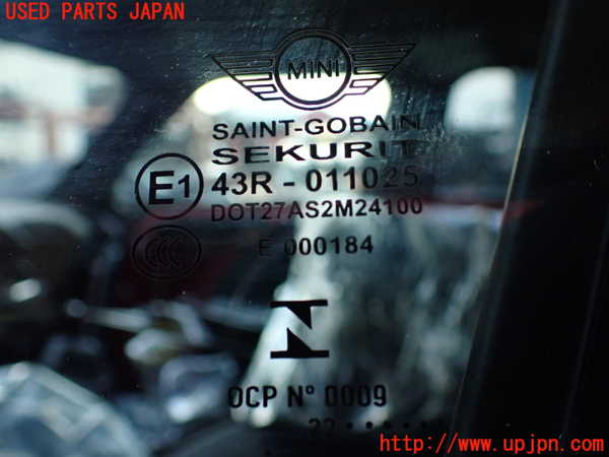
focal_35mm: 30
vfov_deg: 46.8
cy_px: 228
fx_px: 528
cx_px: 304
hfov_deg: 60.0
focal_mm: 5.4
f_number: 2.3
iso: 640
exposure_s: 1/125
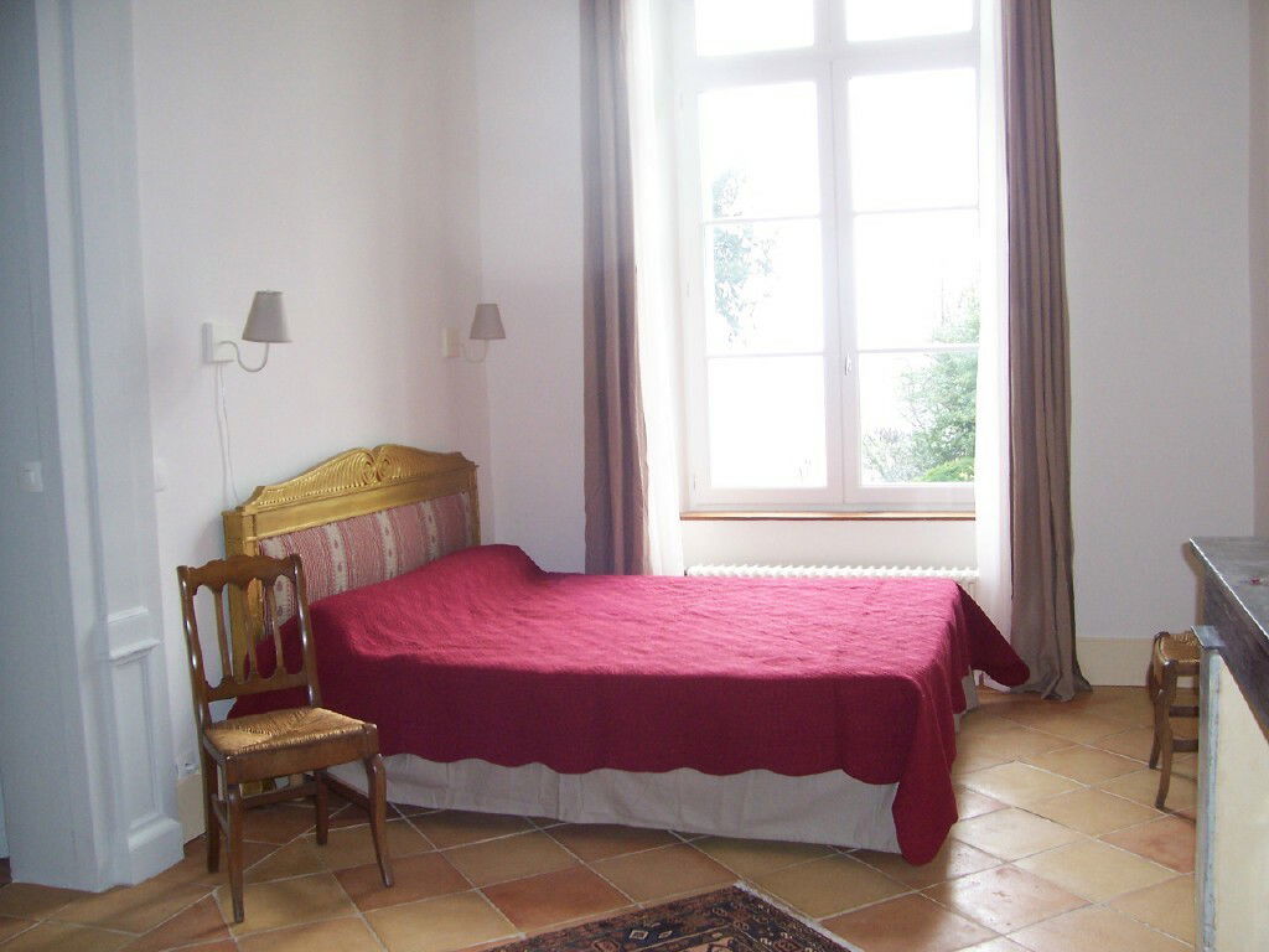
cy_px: 476
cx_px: 634
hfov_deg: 54.0
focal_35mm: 34
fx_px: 1246
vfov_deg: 41.8
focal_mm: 5.6
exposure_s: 1/60
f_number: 2.7
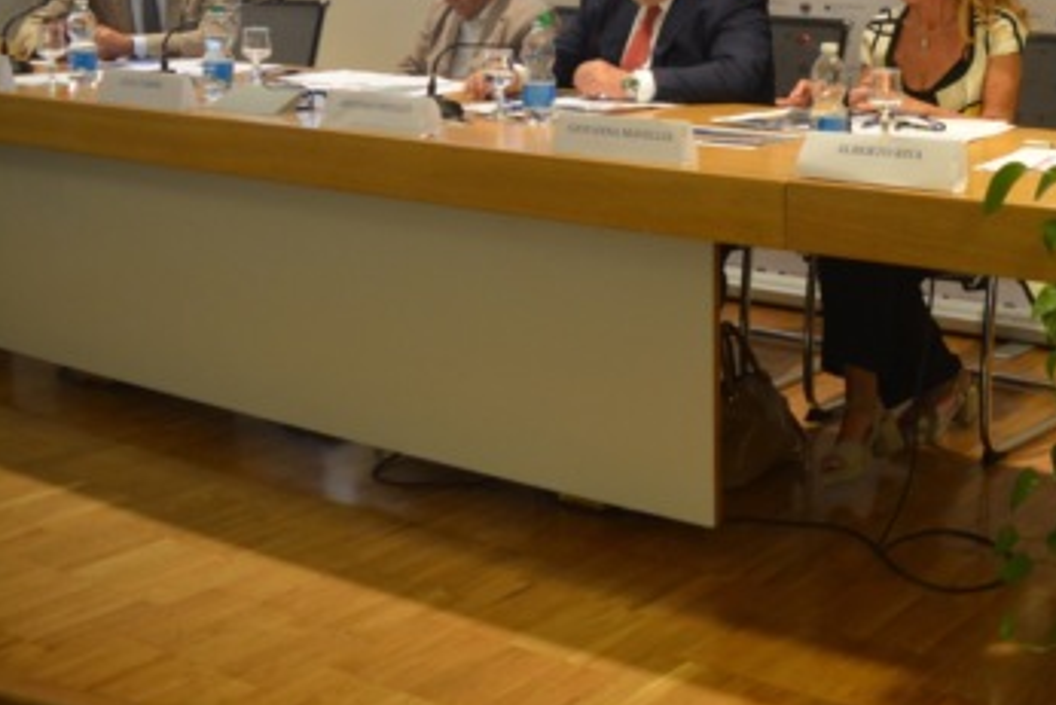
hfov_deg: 34.5
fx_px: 1555
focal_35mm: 53
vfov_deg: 24.7
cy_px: 63
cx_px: 1032
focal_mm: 18
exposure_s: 1/60
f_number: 4
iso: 800
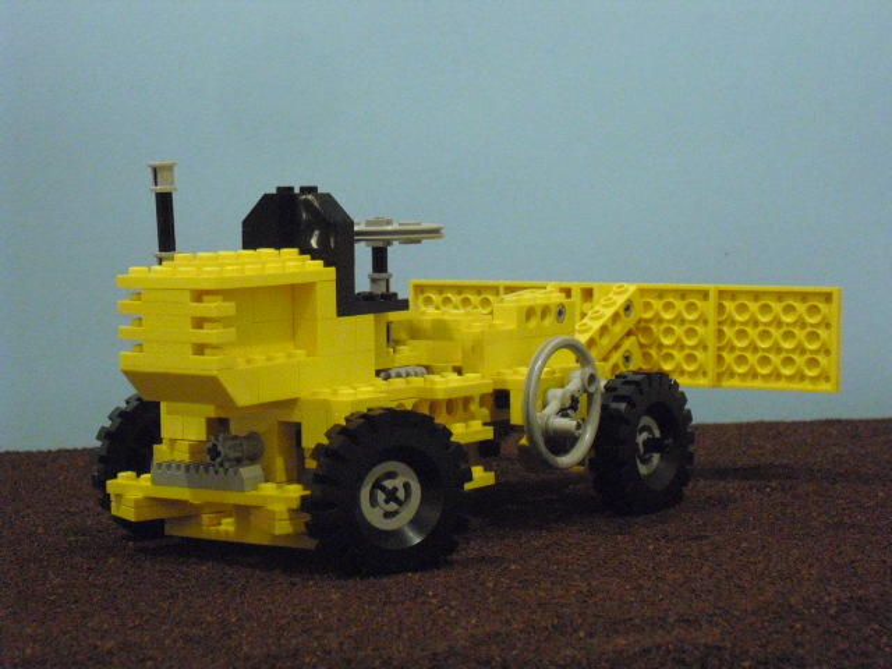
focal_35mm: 89
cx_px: 446
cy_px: 334
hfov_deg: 22.0
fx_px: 2293
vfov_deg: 16.6
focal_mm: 15.7
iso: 800
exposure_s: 1/15
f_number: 5.1
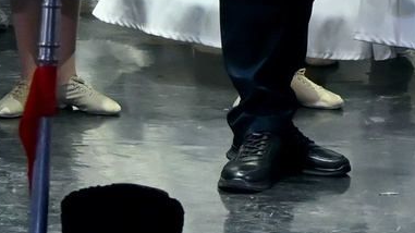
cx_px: 820
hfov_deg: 2.2
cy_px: -424
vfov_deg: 1.2
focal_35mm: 982
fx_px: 10797
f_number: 5.6
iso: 800
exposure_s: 1/180
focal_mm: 93
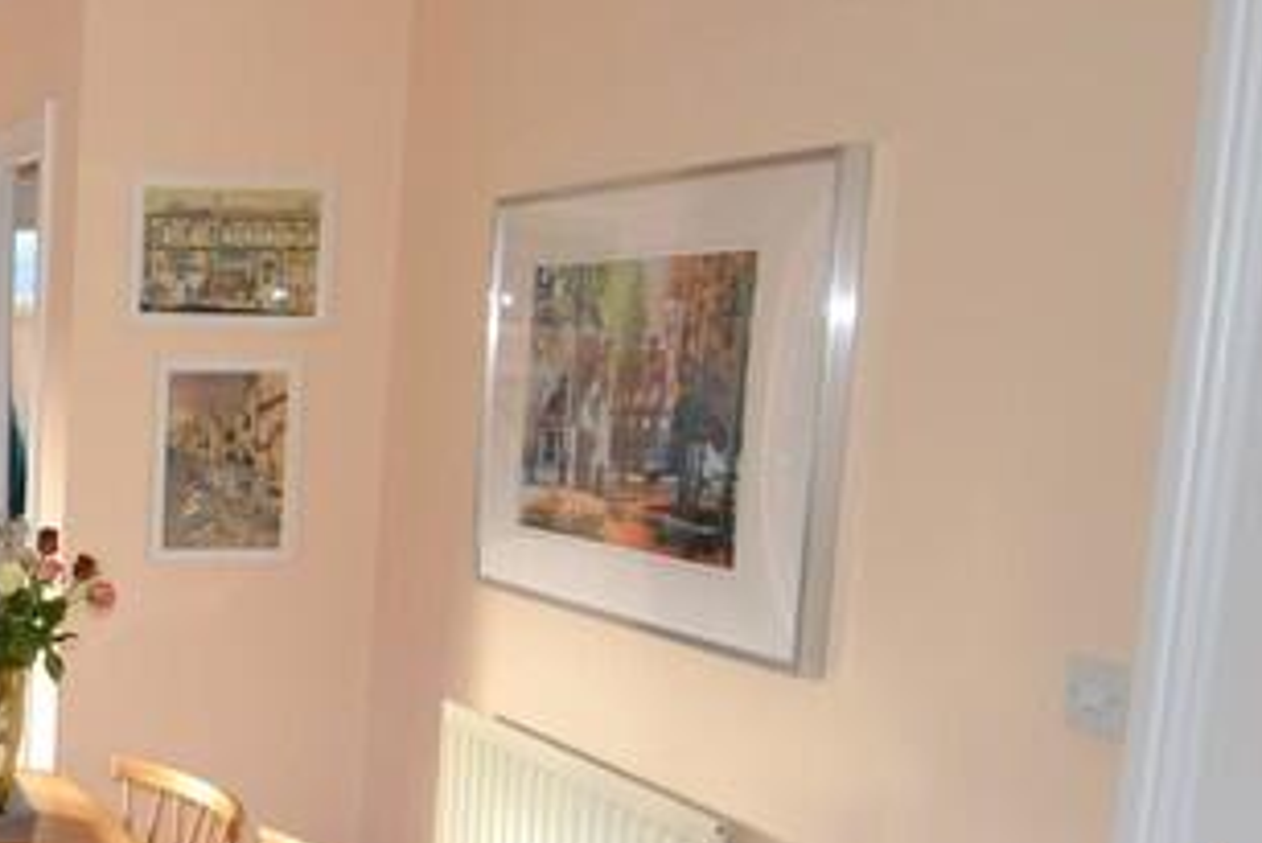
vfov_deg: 26.9
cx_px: -119
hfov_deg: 34.3
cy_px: 537
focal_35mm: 50
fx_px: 1754
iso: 400
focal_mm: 10
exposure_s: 1/60
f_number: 3.5
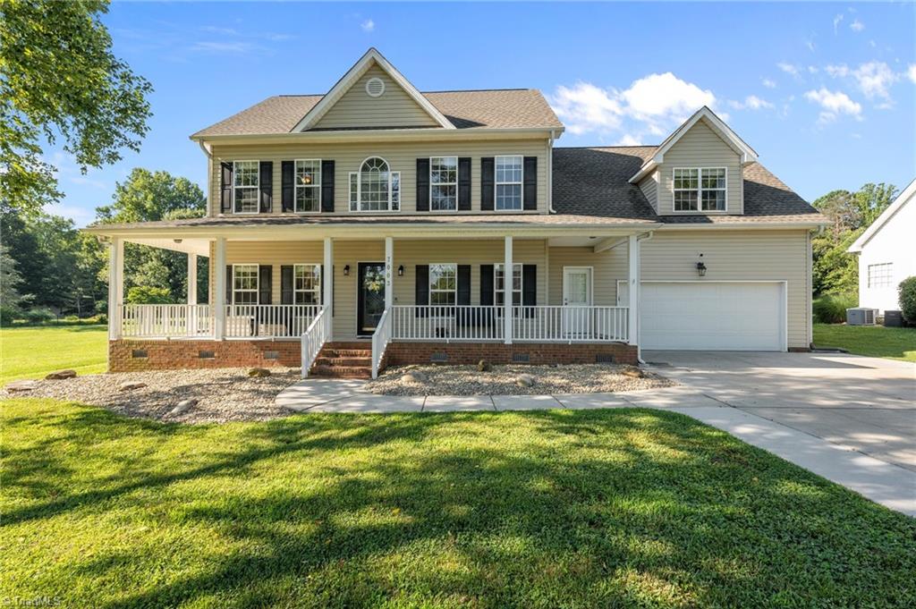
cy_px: 304
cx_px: 458
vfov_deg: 81.1
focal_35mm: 14
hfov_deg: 104.3
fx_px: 356
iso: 400
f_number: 7.1
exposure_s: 1/250
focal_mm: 14
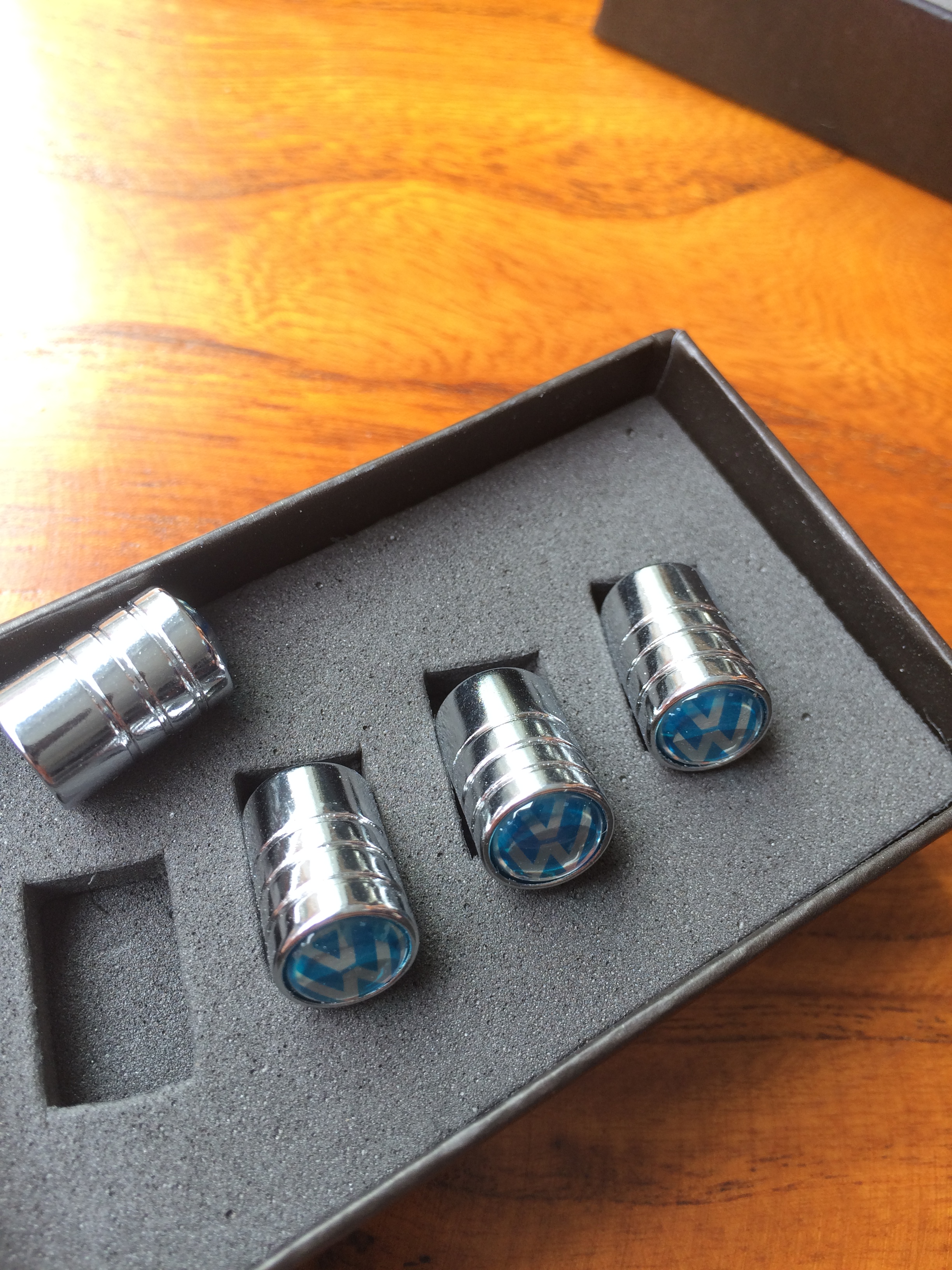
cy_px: 635
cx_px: 476
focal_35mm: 29
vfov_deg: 61.7
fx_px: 1063
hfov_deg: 48.2
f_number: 2.2
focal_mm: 4.15
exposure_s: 1/100
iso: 32
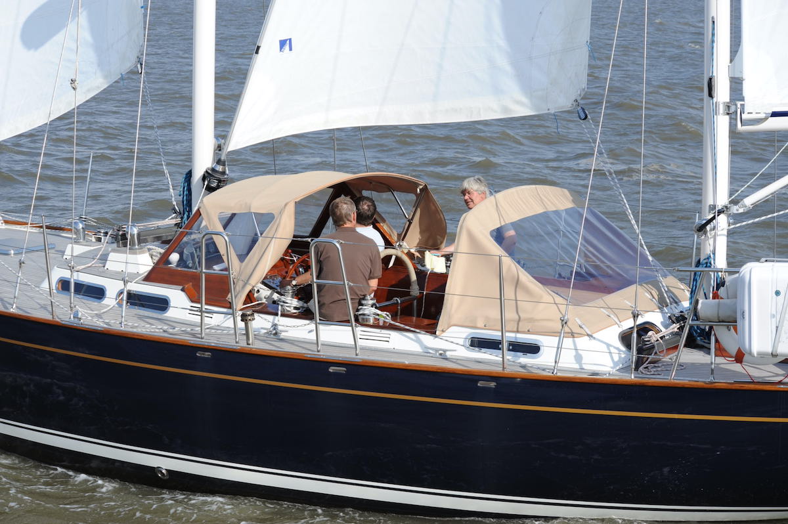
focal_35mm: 80
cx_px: 394
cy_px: 262
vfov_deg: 17.0
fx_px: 1750
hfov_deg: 25.4
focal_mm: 80
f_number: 9
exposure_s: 1/500
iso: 200
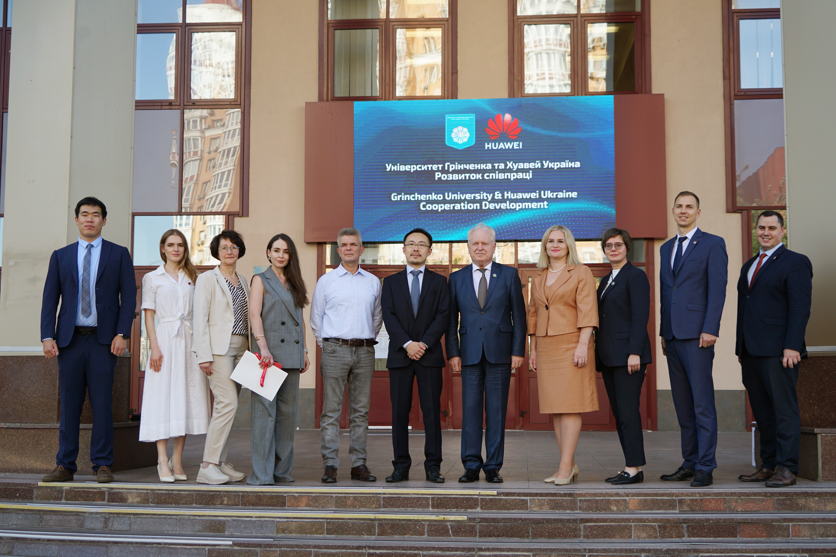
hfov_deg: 43.6
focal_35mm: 45
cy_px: 278
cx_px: 418
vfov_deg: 29.9
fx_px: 1045
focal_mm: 45
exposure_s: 1/160
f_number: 4.5
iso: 100
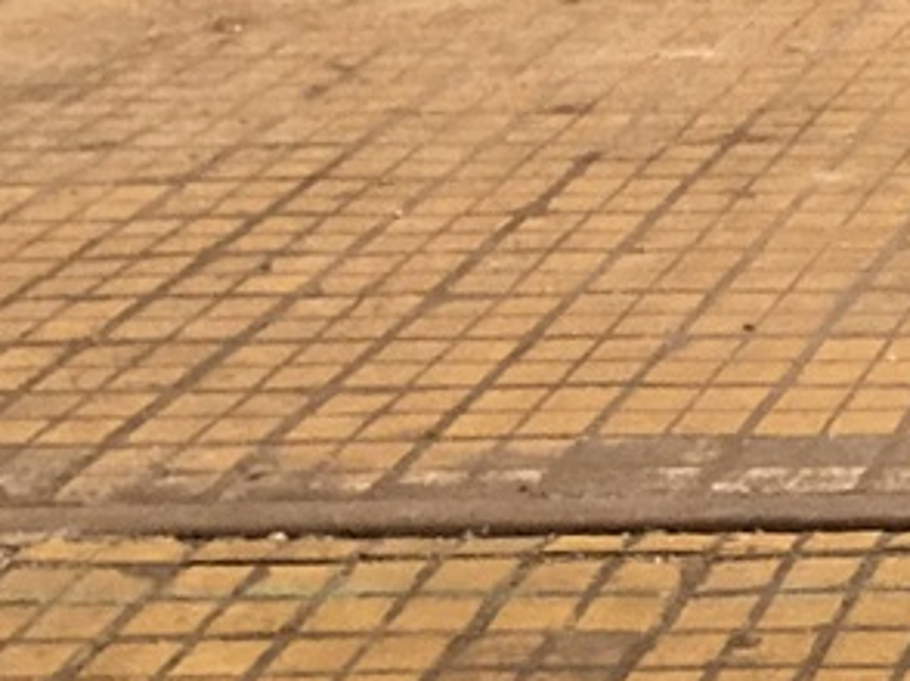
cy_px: -809
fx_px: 3756
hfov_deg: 12.2
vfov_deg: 9.5
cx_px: 1829
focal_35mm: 143
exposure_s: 1/60
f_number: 1.8
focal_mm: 3.99
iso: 320
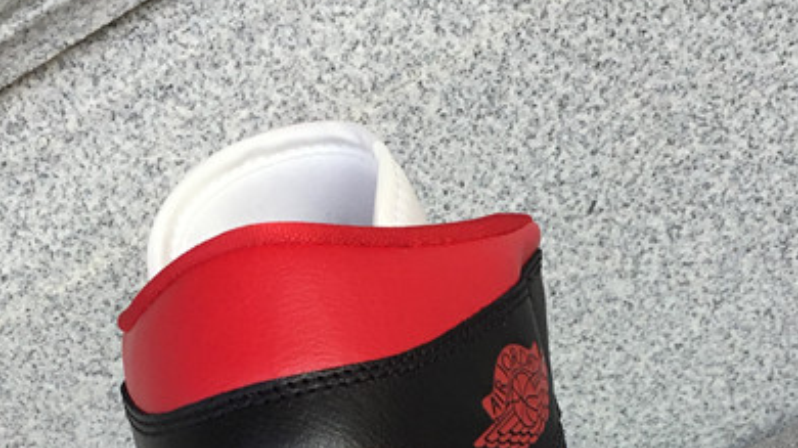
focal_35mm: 78
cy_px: 463
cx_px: 477
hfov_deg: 27.1
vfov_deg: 15.2
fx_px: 1650
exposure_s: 1/494
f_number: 2.4
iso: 25
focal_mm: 3.3
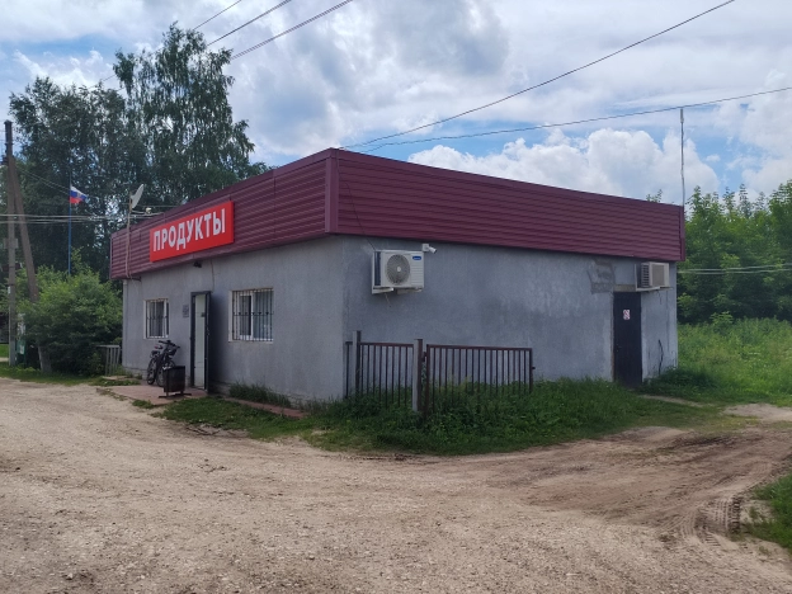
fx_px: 709
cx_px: 396
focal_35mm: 31
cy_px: 297
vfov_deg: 45.4
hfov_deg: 58.4
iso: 213
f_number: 1.9
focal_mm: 5.52
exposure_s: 1/2000
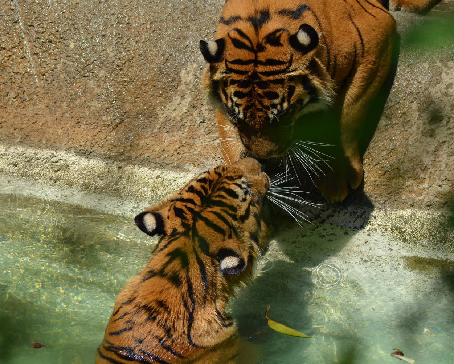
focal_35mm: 243
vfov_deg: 6.4
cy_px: 184
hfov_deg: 8.0
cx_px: 228
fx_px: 3260
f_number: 7.1
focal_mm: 135
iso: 400
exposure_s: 1/1600
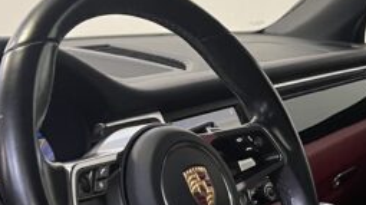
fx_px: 863
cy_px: 145
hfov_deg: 23.9
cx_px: 237
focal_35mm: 89
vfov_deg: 13.5
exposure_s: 1/50
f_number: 1.5
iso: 500
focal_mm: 5.7
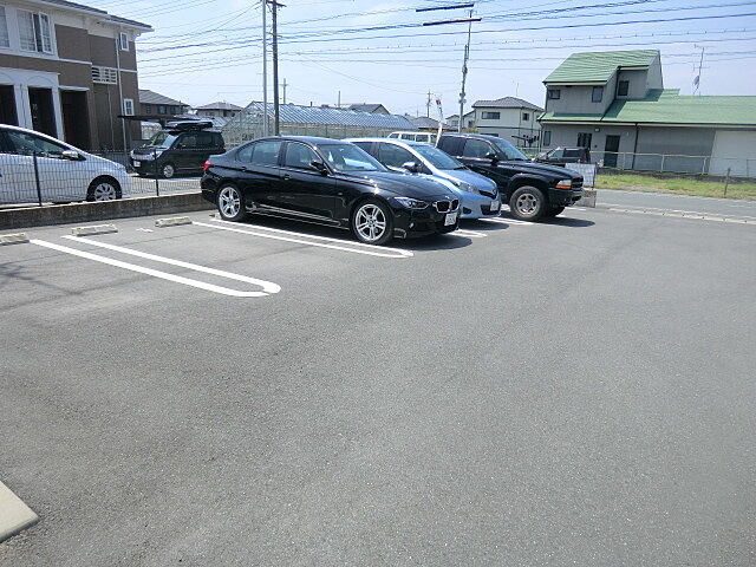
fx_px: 524
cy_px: 284
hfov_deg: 71.6
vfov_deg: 56.8
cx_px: 378
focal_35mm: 24
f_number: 3.2
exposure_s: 1/800
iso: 80
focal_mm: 4.3
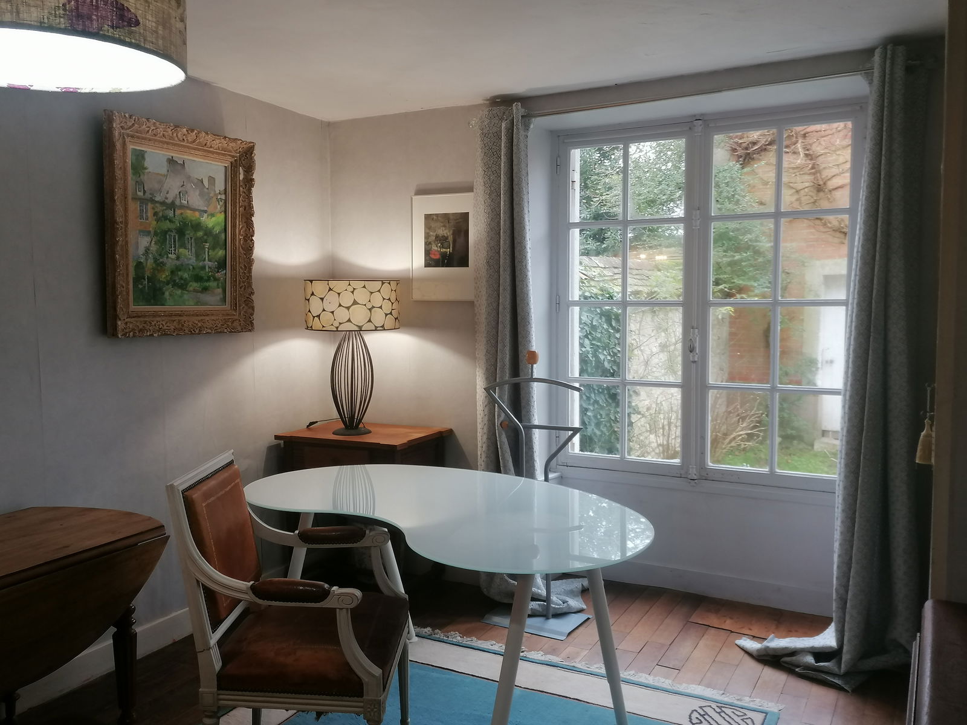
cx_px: 484
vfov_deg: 45.4
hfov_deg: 58.4
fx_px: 866
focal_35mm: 31
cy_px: 362
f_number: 1.8
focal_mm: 4.75
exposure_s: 1/50
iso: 80
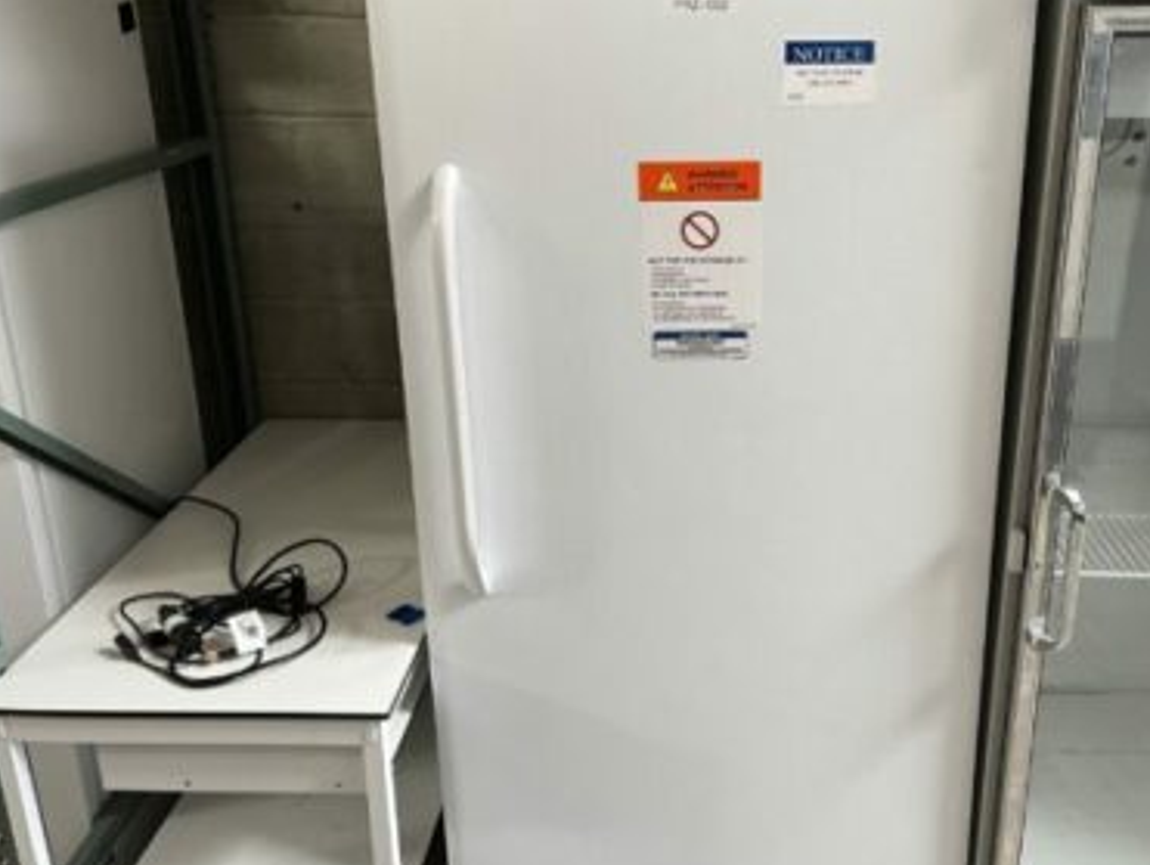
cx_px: 694
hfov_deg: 52.2
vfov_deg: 40.7
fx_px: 1164
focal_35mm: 35
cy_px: 377
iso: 125
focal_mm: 5.1
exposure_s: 1/86
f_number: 1.6
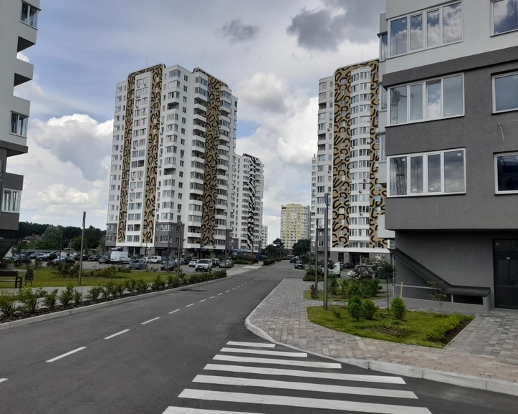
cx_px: 244
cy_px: 208
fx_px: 414
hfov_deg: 64.0
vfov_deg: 53.2
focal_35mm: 27
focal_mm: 4.6
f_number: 2
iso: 20
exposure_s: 1/668
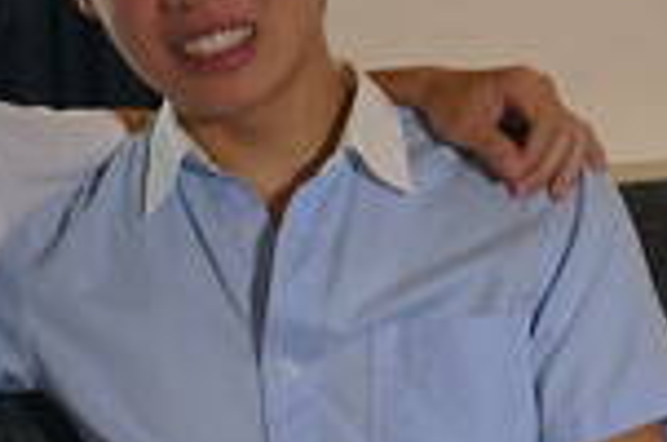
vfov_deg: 12.0
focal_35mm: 113
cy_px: 393
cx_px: 71
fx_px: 2089
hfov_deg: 17.9
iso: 1000
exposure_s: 1/160
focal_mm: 25
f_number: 4.5
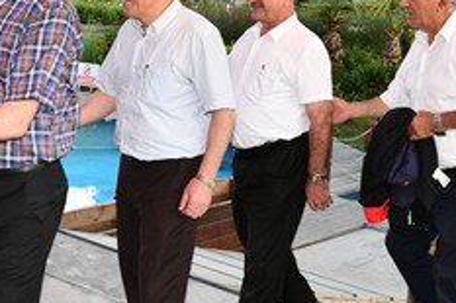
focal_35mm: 69
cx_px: 98
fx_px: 873
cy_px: 60
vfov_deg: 19.5
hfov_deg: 28.7
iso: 1600
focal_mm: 24
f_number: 8
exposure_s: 1/250
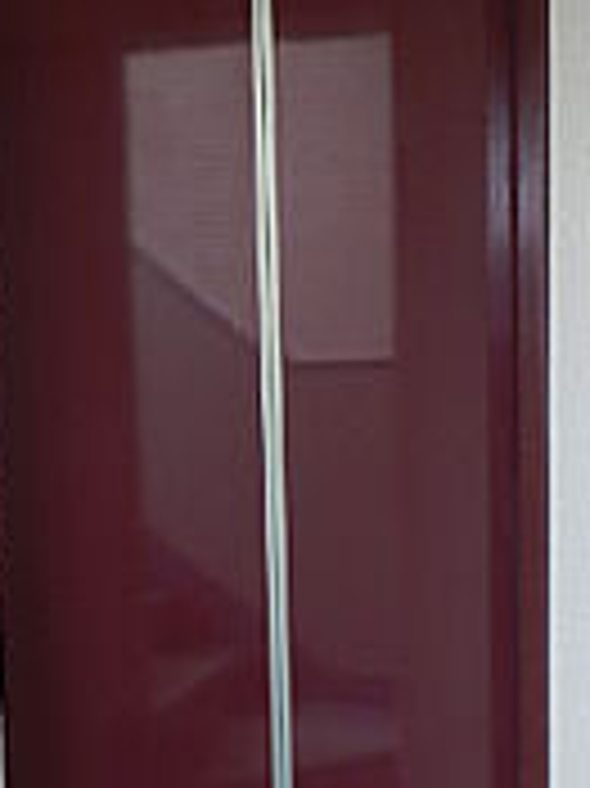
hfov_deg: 22.2
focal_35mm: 66
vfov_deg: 29.2
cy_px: 536
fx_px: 1502
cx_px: 212
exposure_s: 1/30
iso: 125
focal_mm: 4.2
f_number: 3
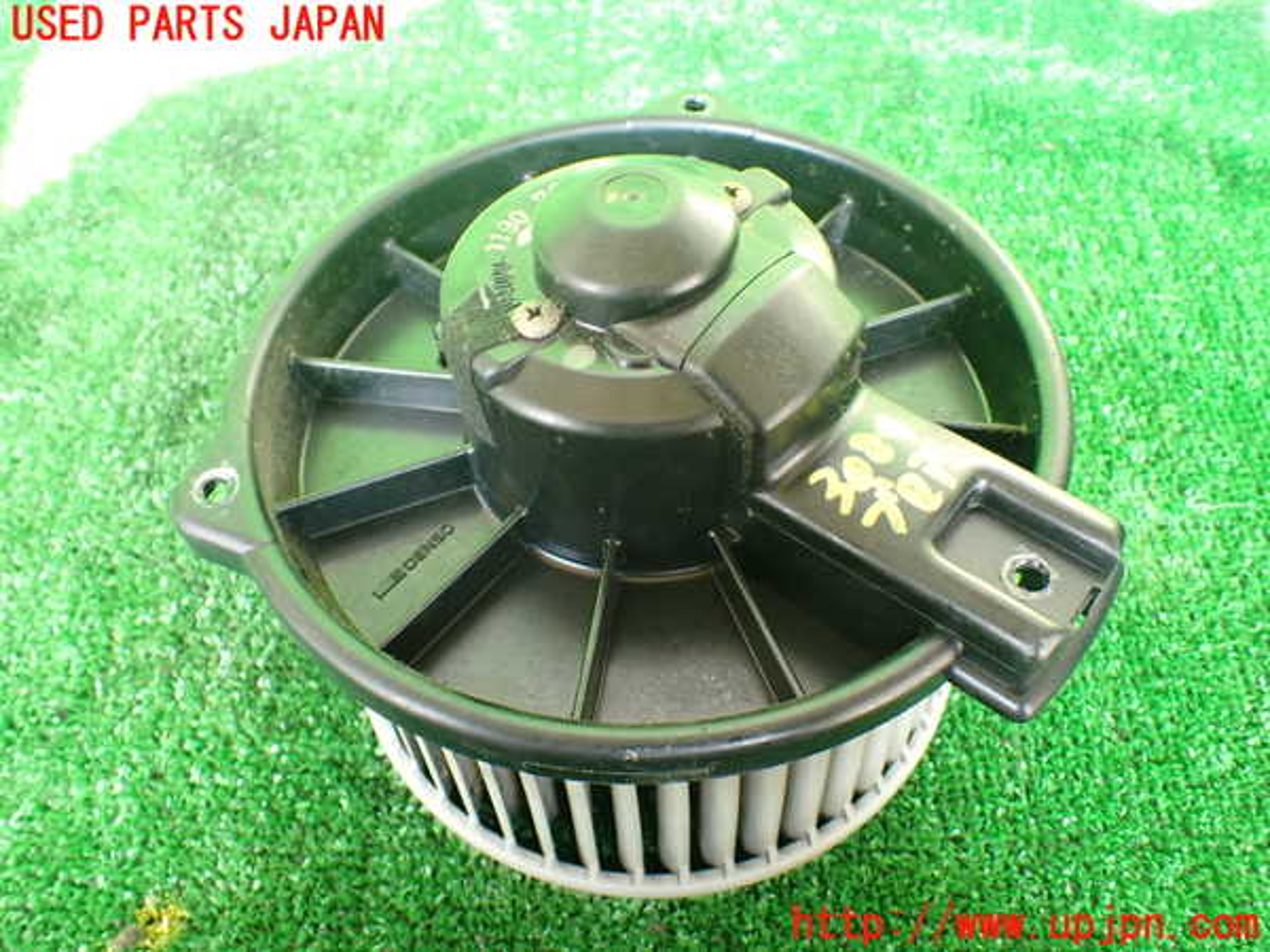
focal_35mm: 30
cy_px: 476
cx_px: 635
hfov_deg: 60.0
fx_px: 1101
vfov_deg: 46.8
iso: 500
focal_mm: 5.4
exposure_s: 1/125
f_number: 2.3
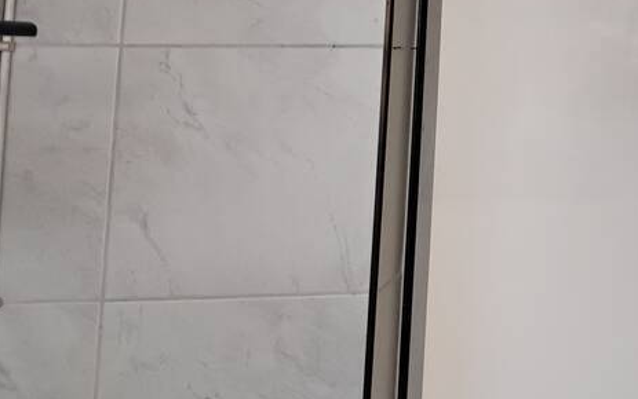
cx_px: 982
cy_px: -153
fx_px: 1601
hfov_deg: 19.4
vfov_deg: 13.6
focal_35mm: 92
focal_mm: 4.26
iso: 1028
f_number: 1.8
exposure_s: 1/60
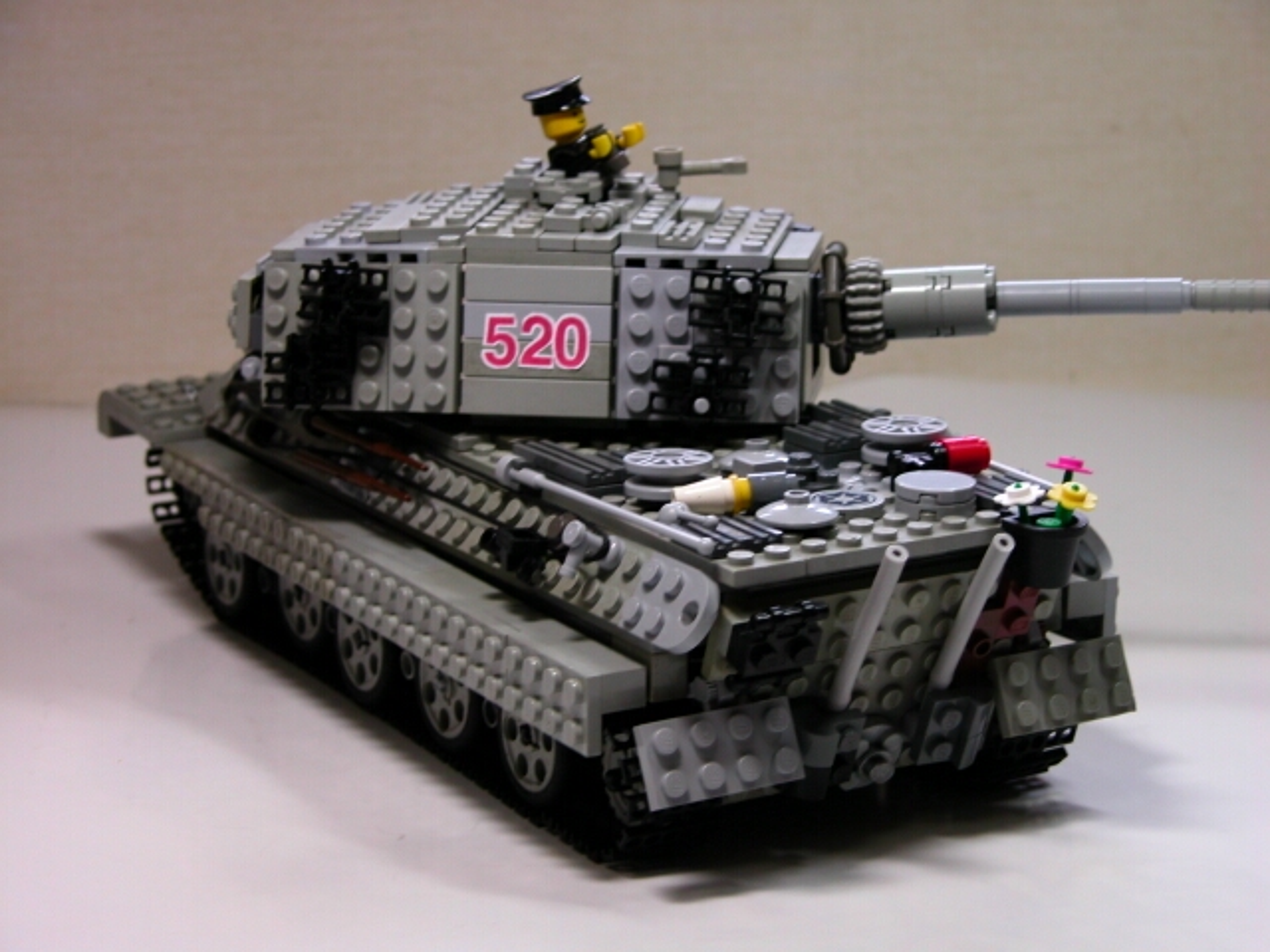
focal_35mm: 88
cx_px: 635
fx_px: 3229
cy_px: 476
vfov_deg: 16.8
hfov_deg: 22.3
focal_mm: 22.3
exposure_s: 1/38.1
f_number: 3.5
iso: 100
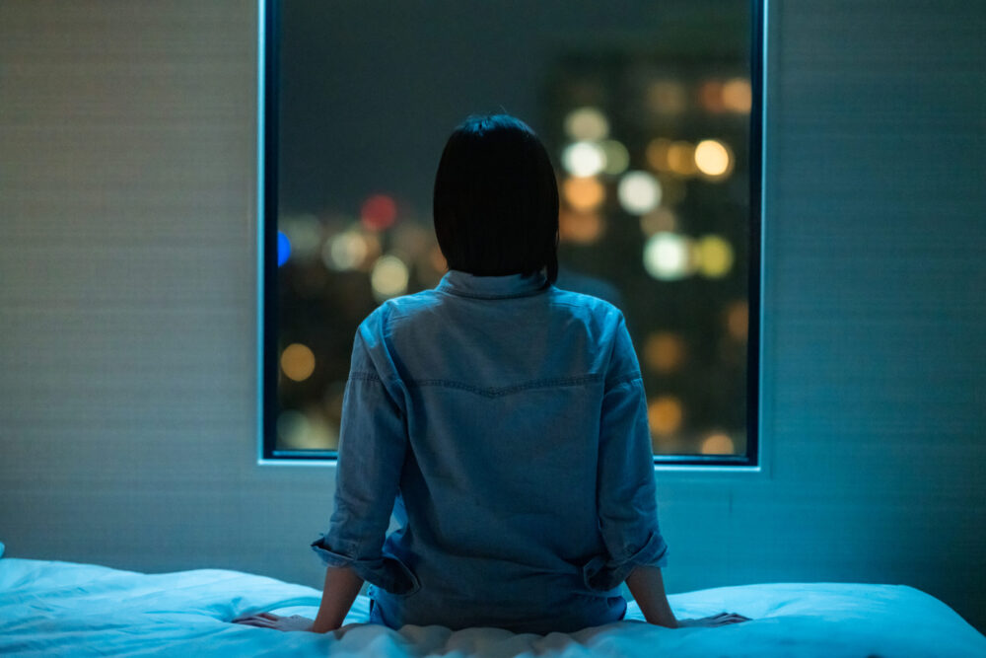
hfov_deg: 23.9
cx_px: 493
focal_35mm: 85
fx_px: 2328
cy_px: 329
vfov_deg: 16.1
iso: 12800
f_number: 1.4
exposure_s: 1/160
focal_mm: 85
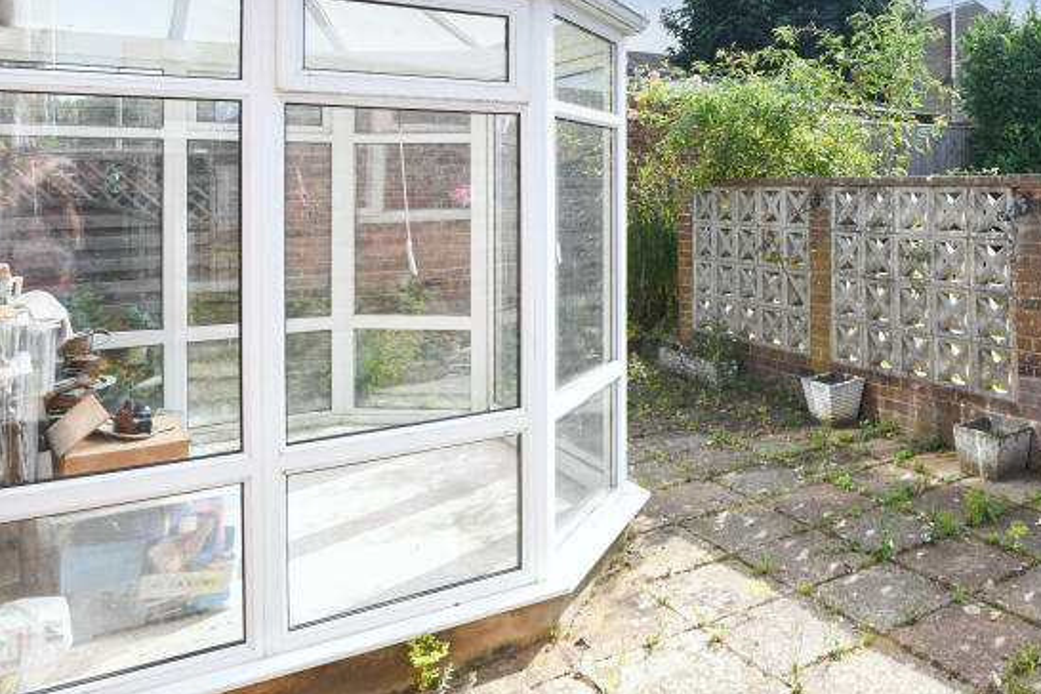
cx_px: 822
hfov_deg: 57.6
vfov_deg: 42.9
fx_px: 867
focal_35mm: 30
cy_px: 218
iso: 800
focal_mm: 16
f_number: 6.3
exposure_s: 1/2000
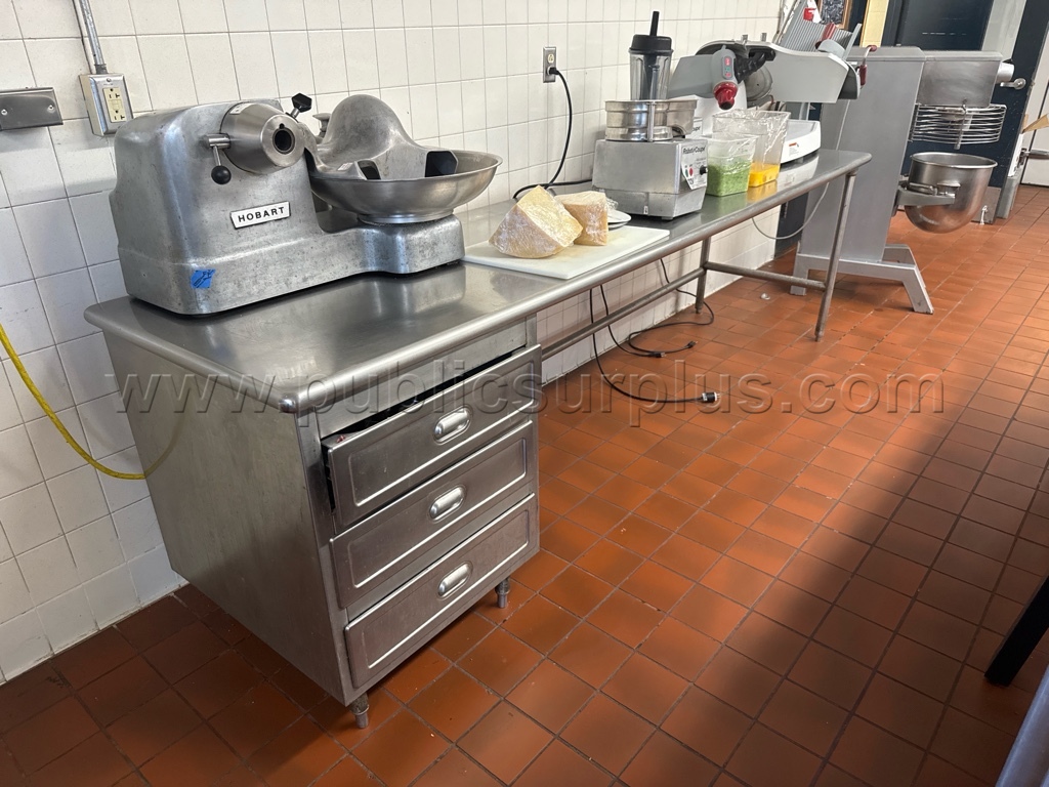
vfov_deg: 56.8
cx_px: 524
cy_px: 394
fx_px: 727
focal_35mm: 24
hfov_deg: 71.6
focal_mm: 6.76
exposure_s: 1/60
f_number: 1.78
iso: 400
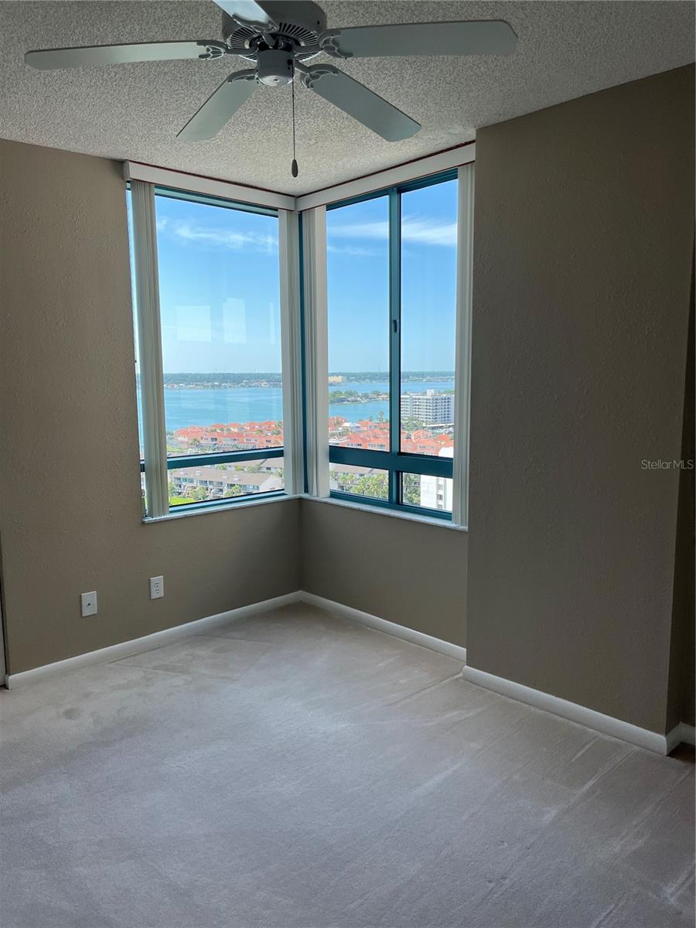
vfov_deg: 67.3
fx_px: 697
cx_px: 348
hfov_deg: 53.1
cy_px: 464
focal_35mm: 26
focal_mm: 5.1
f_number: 1.6
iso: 50
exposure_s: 1/732
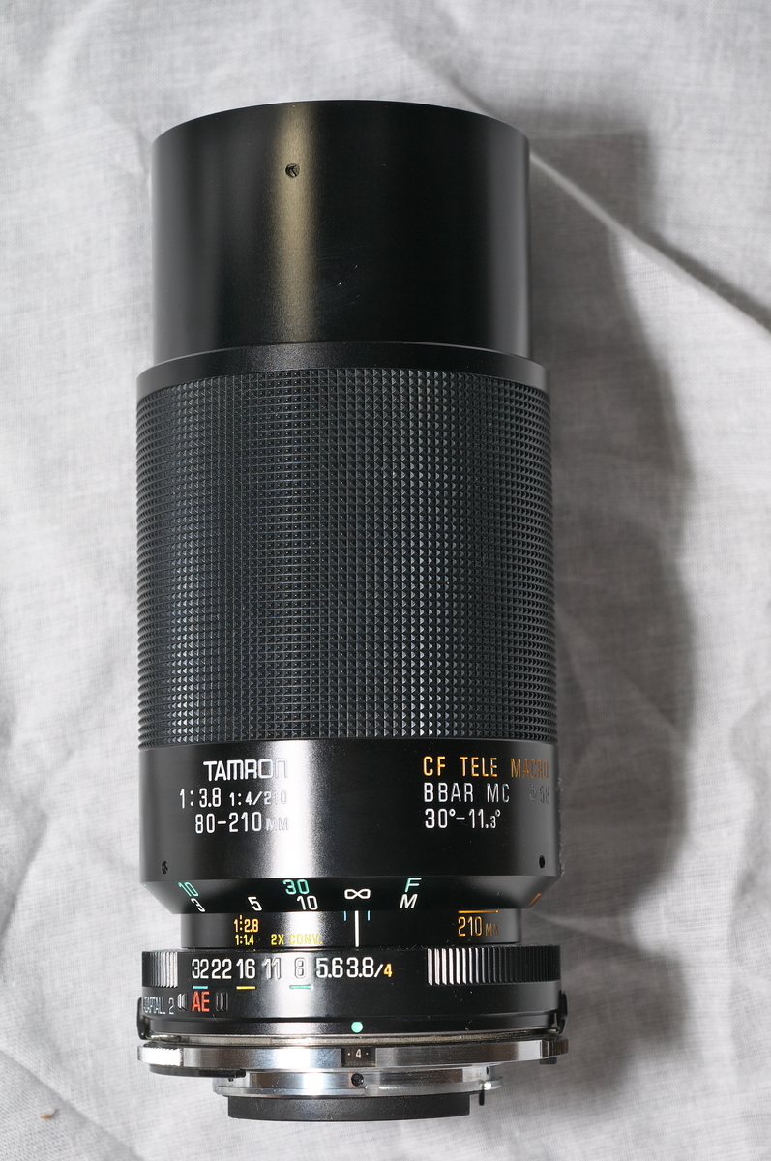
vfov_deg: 10.2
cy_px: 580
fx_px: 6522
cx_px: 386
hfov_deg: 6.8
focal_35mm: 202
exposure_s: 1/80
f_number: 8
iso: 200
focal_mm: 135
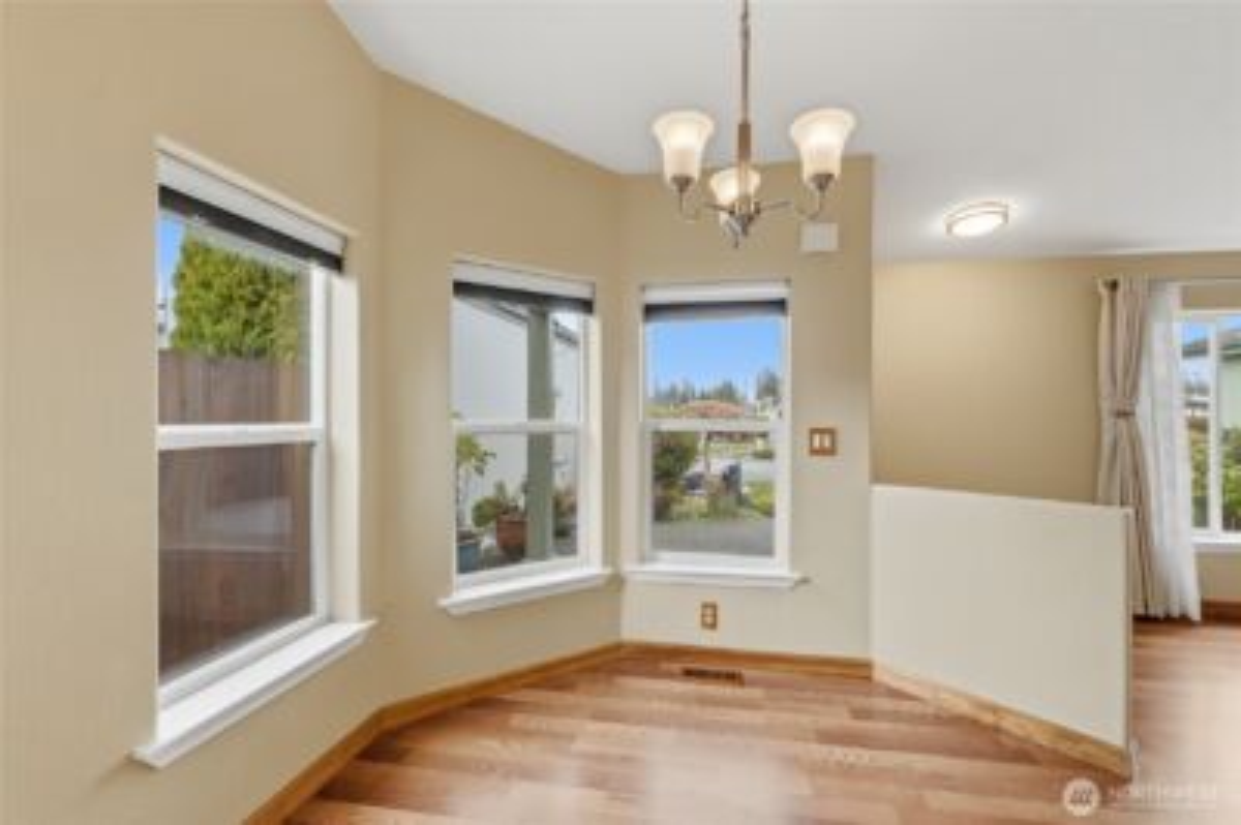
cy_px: 412
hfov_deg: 97.7
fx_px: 542
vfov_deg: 74.5
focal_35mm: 16
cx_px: 620
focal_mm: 10.5
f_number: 8
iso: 100
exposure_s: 1/200
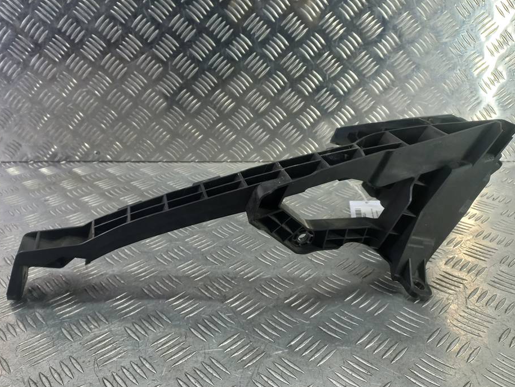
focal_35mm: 28
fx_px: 417
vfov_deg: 49.8
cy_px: 196
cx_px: 254
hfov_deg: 63.4
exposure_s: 1/50
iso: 64
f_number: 1.8
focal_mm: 4.6
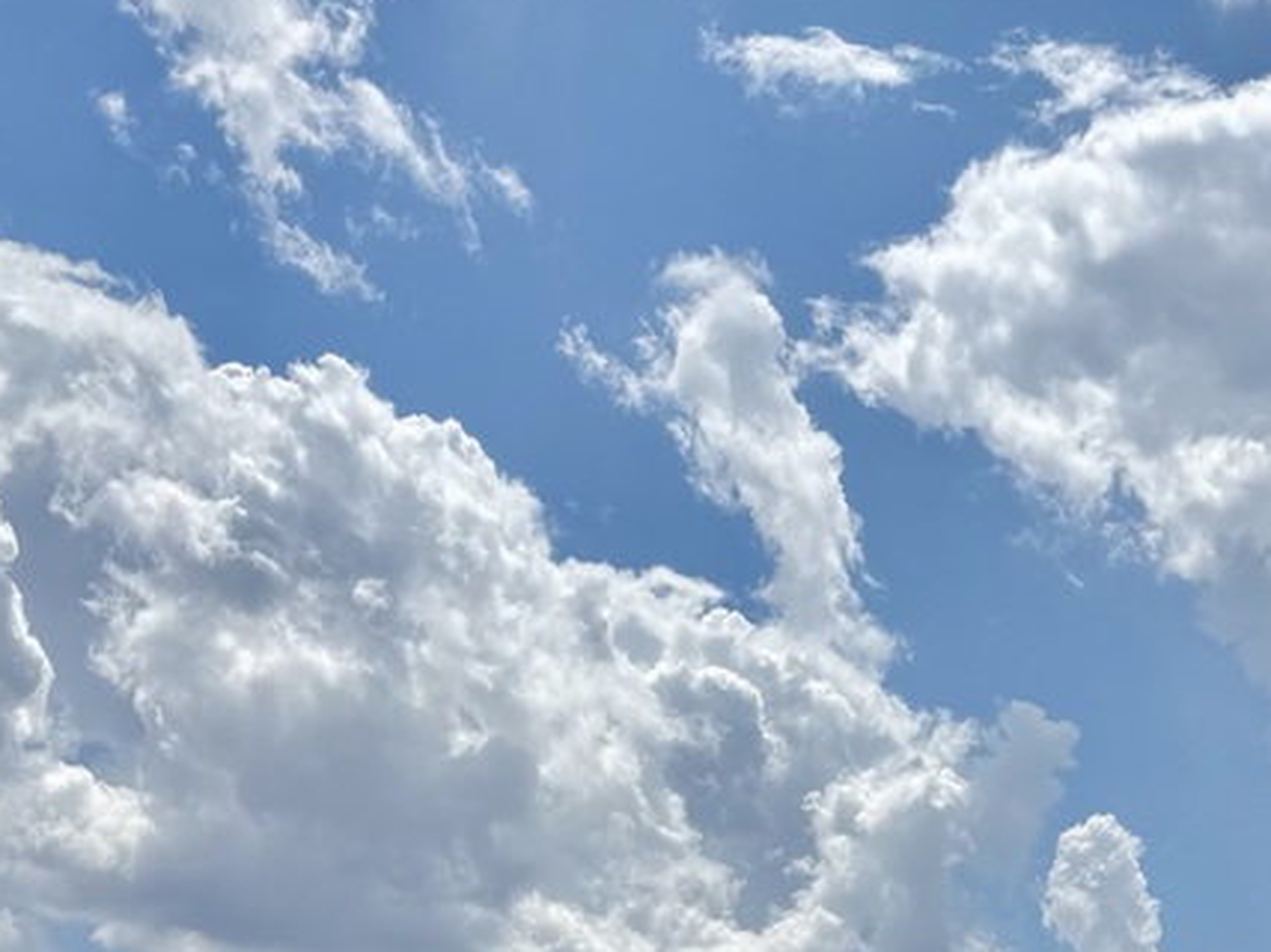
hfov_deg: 23.1
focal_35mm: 81
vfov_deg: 16.0
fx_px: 2973
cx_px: 1298
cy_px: 1586
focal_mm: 6.76
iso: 80
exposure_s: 1/10309
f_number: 1.78
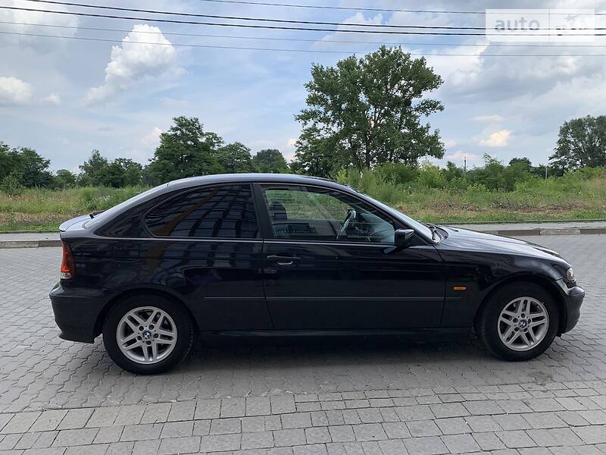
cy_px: 228
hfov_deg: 67.3
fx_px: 455
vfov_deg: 53.1
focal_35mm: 26
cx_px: 303
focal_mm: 4.2
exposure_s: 1/842
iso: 25
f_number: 1.8
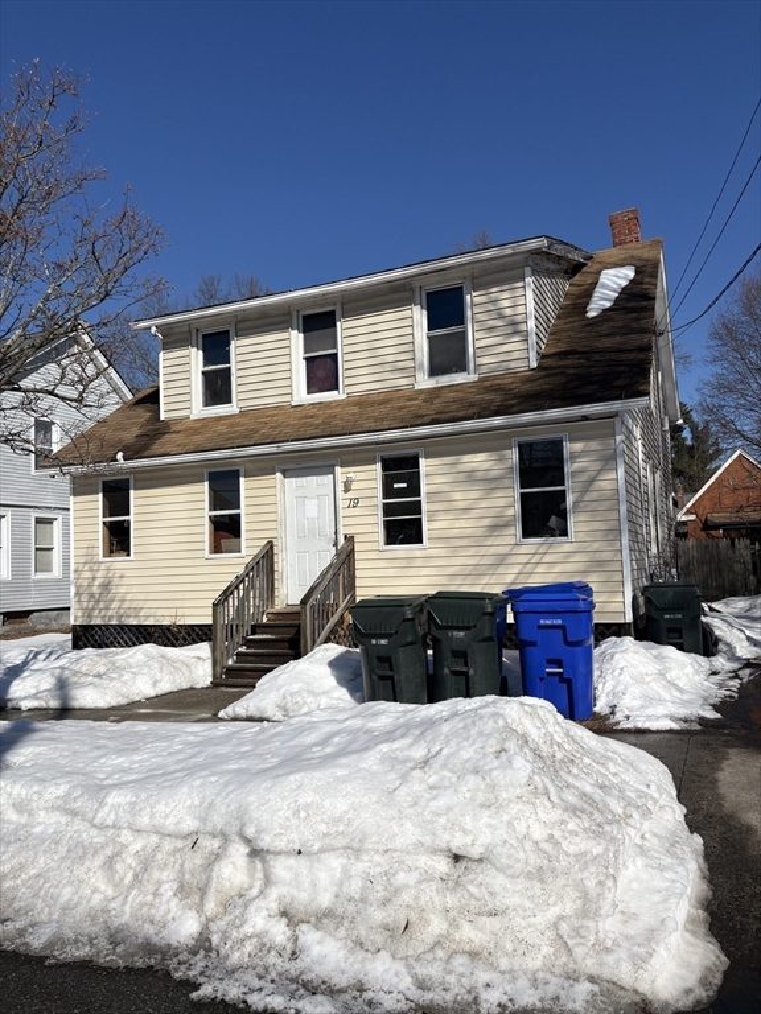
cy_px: 507
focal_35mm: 26
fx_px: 762
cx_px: 380
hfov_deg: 53.1
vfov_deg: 67.3
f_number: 1.6
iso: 50
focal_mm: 5.96
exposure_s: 1/10101
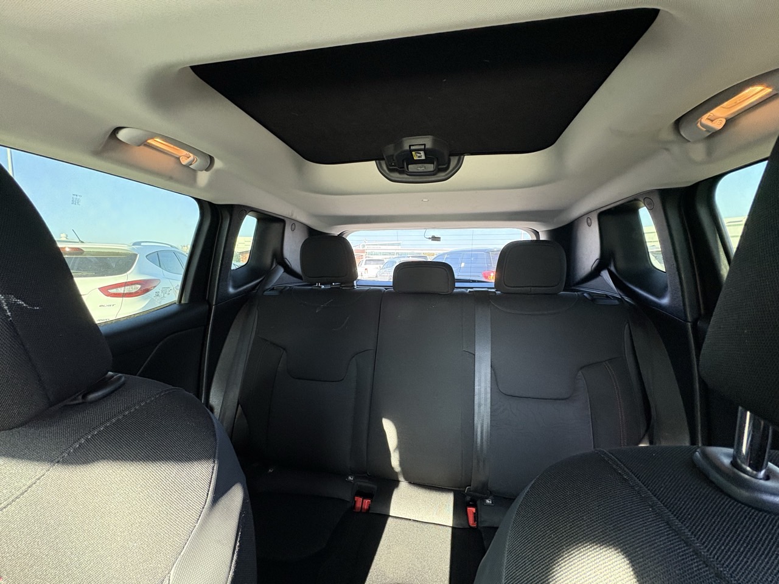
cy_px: 292
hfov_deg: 102.1
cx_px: 390
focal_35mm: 14
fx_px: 315
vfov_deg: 85.7
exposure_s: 1/60
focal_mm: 2.22
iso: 320
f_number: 2.2
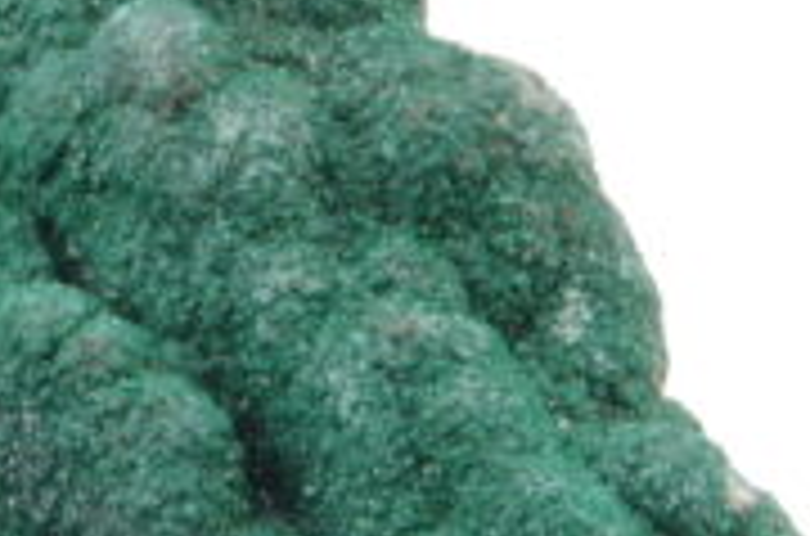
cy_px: 282
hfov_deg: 9.6
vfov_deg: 6.4
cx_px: -32
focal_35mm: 213
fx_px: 4780
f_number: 4.5
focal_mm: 42.5
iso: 100
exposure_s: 1/2
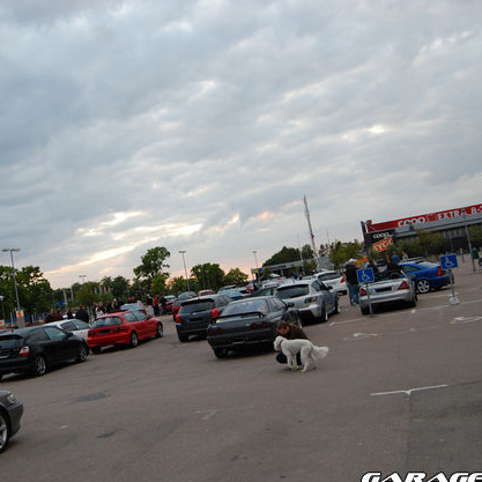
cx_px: 190
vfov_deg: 39.2
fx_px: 677
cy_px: 244
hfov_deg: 39.0
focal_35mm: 43
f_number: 5.6
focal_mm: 22
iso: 400
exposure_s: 1/125
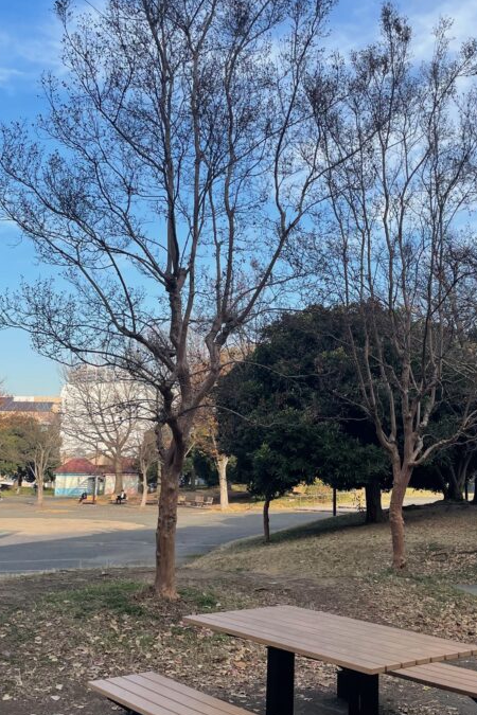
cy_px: 330
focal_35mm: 41
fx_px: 815
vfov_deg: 47.4
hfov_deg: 32.3
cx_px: 322
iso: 32
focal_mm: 4.2
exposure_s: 1/1595
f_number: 1.6
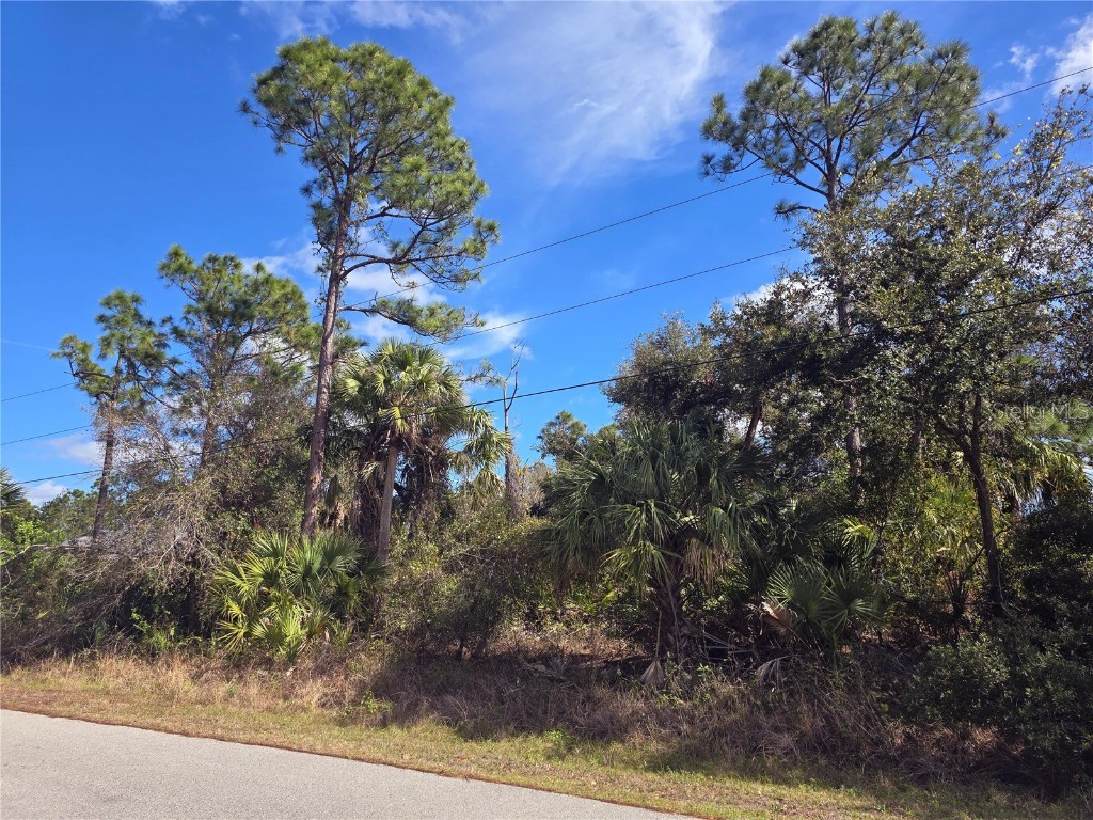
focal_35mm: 23
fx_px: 726
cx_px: 546
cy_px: 410
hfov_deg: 73.9
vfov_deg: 58.9
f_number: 1.7
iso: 12
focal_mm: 6.3
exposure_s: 1/538
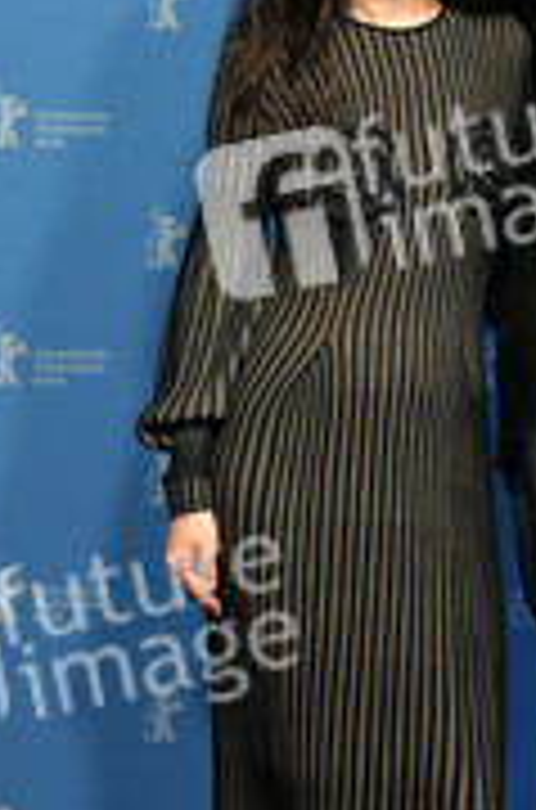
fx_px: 5503
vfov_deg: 8.4
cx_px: 559
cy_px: 418
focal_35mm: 245
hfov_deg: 5.6
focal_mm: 110
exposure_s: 1/160
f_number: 5.6
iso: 2000
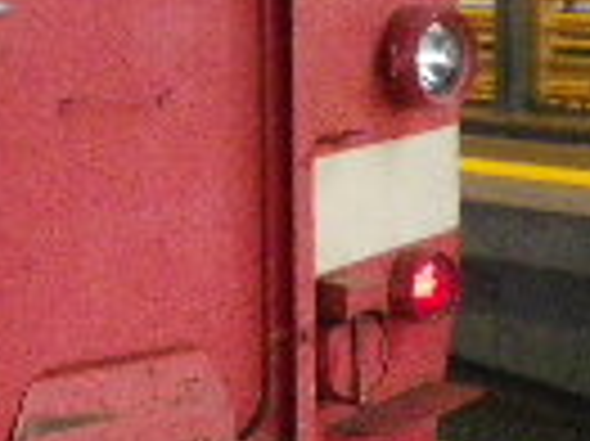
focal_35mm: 137
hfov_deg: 13.8
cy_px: 68
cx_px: -185
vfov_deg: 10.8
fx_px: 2333
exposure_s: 1/60
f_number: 2.6
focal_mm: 4.9
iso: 640
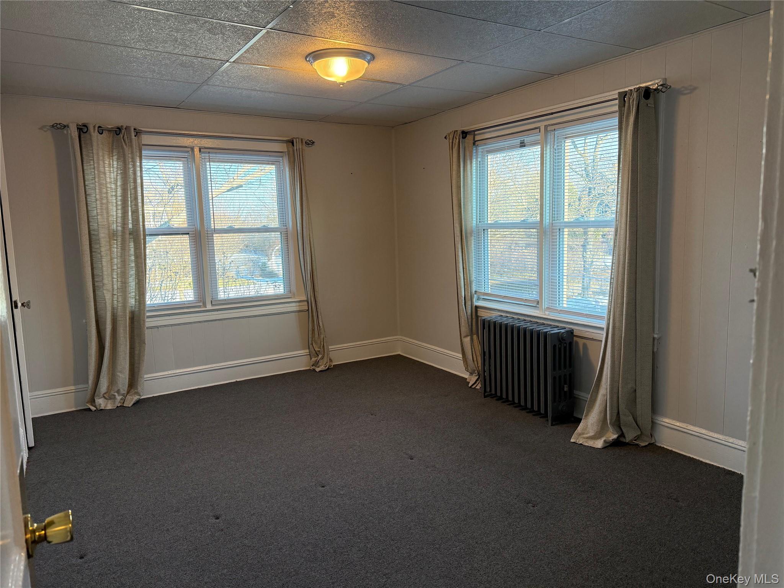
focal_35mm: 24
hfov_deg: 71.6
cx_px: 392
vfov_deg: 56.8
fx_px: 544
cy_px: 294
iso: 200
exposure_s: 1/197
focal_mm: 6.76
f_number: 1.78
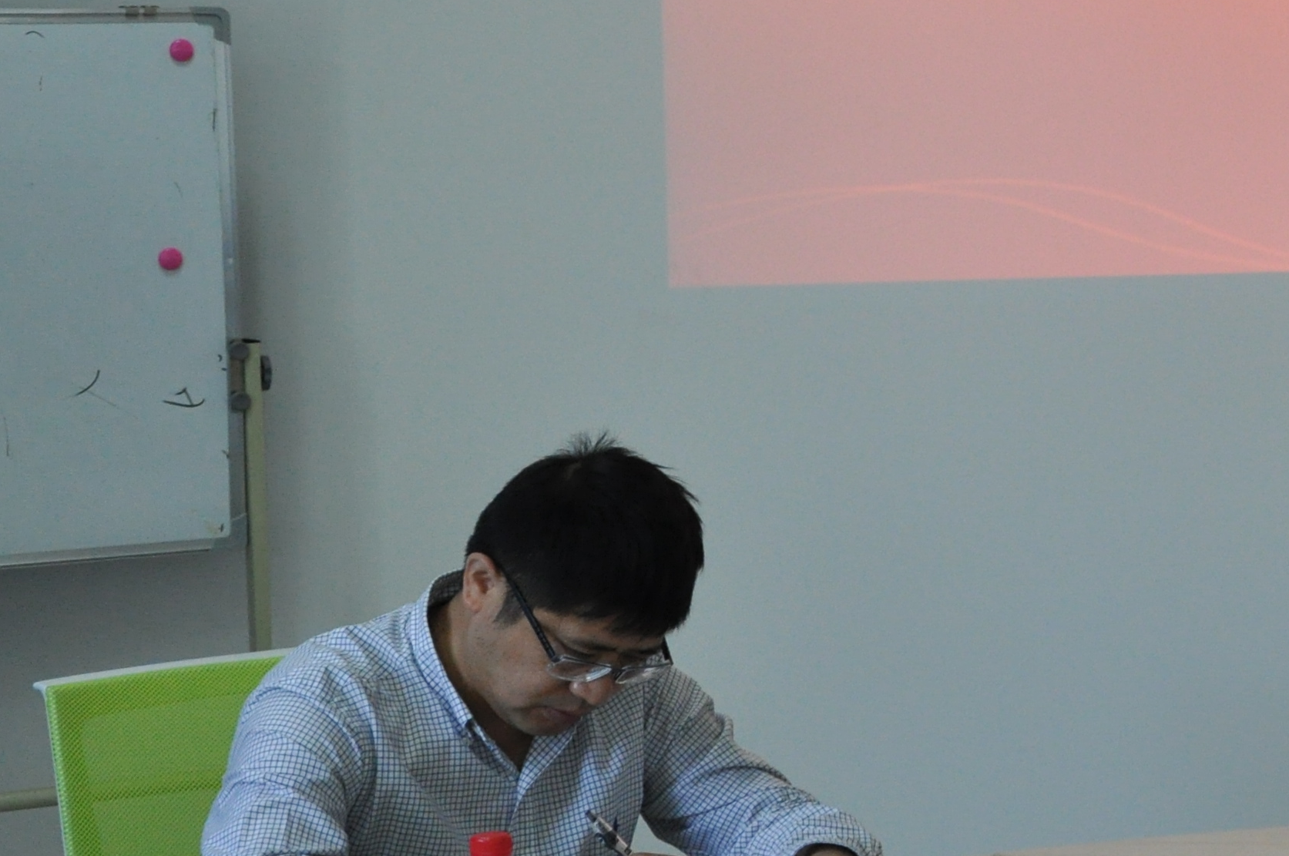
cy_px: 274
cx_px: 1575
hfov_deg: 16.0
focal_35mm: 123
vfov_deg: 11.1
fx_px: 4398
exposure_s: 1/125
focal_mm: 32
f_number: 5
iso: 1000
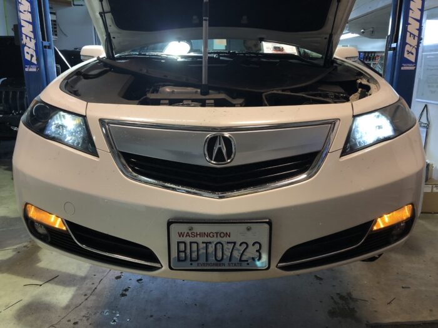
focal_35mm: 28
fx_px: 354
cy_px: 164
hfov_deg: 63.4
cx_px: 219
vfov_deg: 49.7
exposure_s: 1/30
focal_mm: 3.99
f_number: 1.8
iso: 32
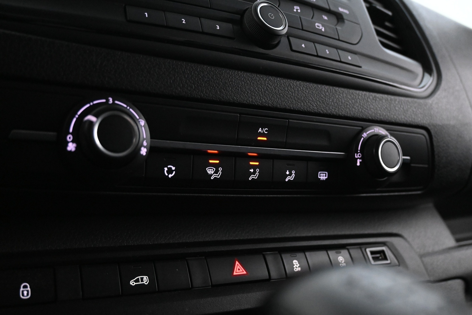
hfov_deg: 53.1
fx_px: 472
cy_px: 158
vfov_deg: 36.9
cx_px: 236
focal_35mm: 36
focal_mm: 24
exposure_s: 1/40
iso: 5600
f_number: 4.2
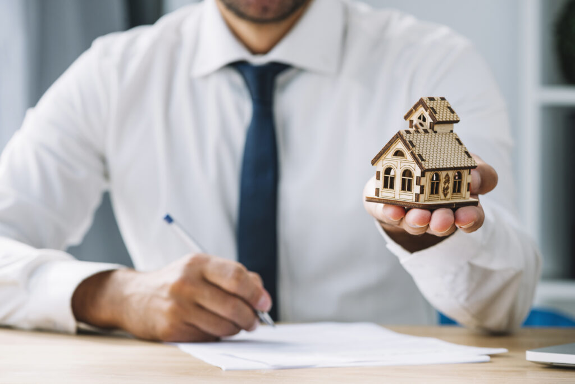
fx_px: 1677
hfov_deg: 19.5
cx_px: 288
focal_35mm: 105
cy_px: 192
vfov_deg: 13.0
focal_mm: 105
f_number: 7.1
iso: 250
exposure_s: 1/160
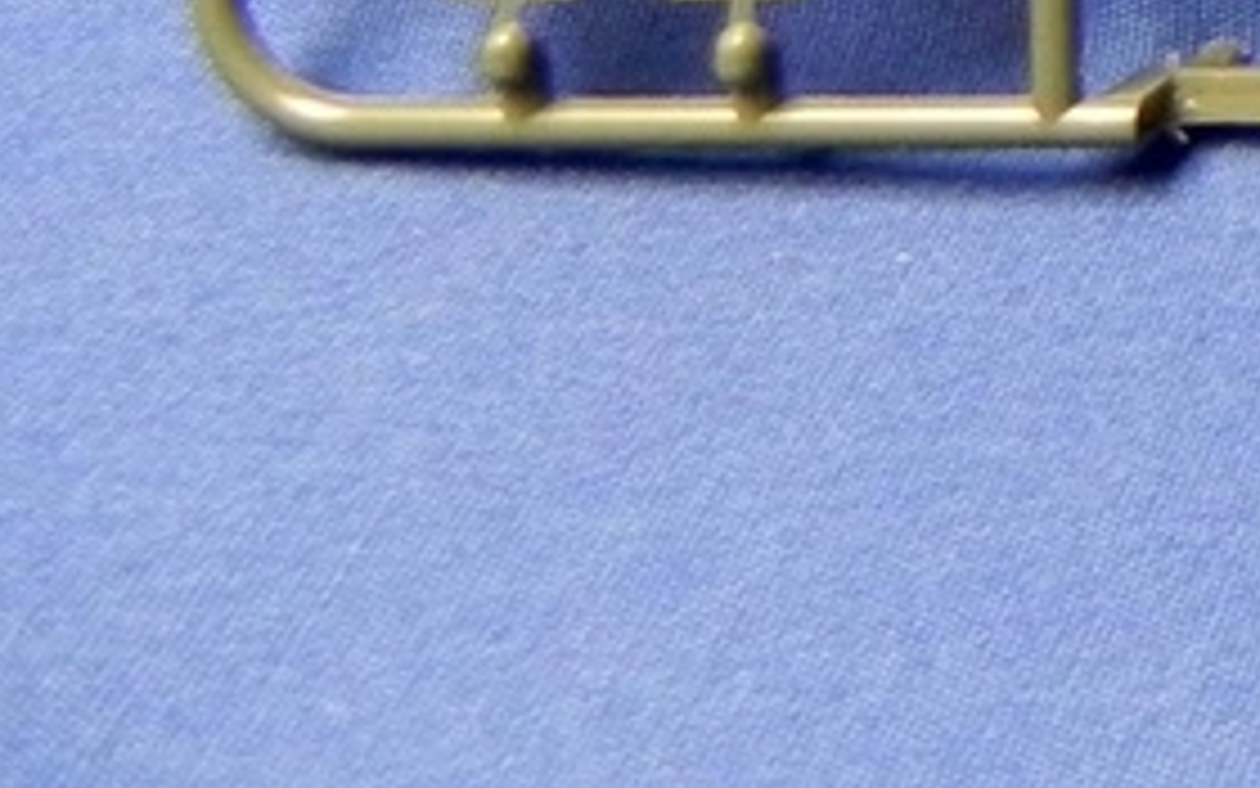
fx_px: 4327
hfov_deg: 13.4
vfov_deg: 9.3
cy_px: -1081
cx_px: 2786
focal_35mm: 126
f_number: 2.8
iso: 400
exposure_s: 1/17
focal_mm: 4.6
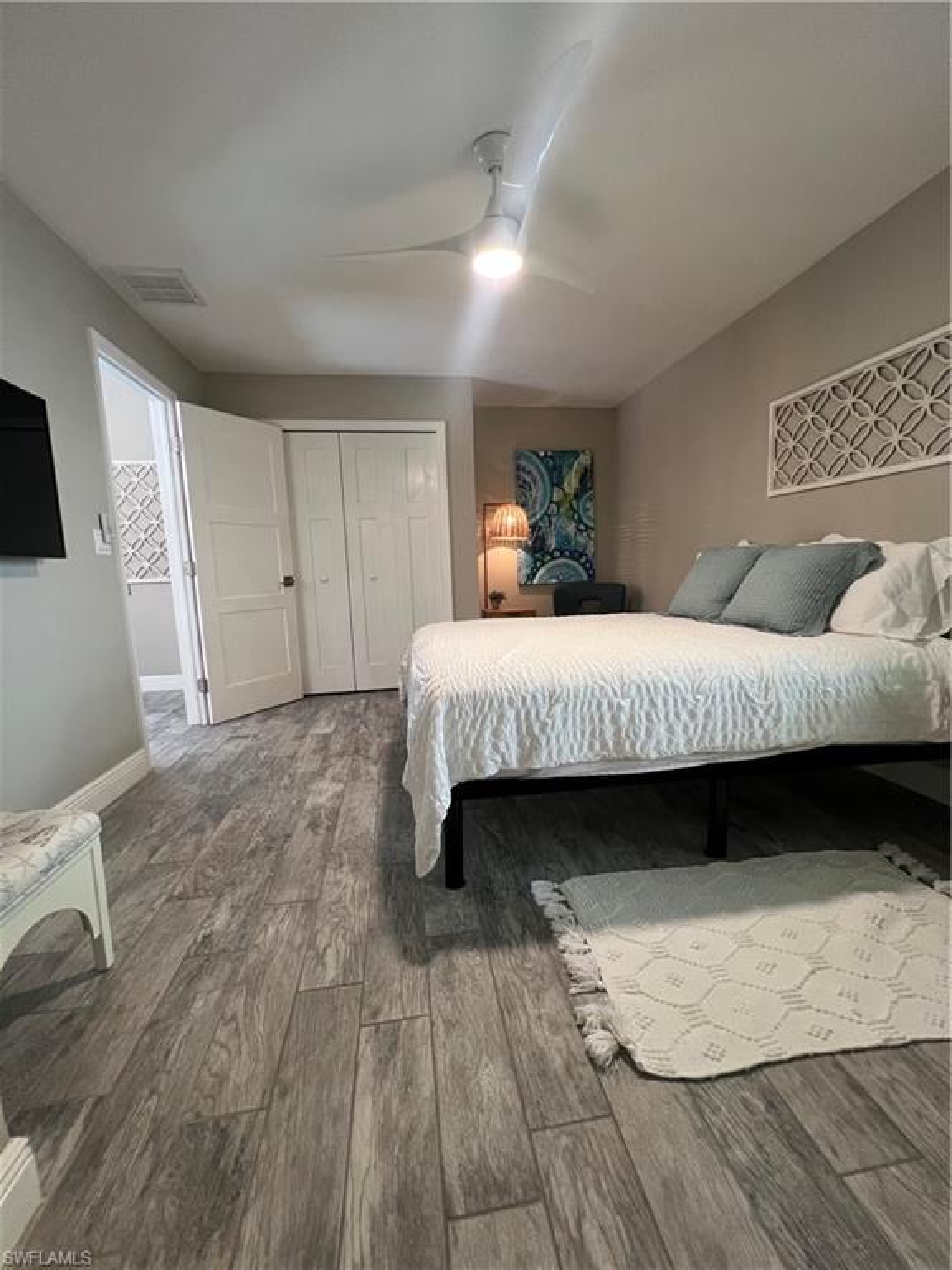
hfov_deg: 89.9
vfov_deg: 106.2
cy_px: 635
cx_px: 476
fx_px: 477
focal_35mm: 13
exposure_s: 1/60
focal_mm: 1.57
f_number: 1.8
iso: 250
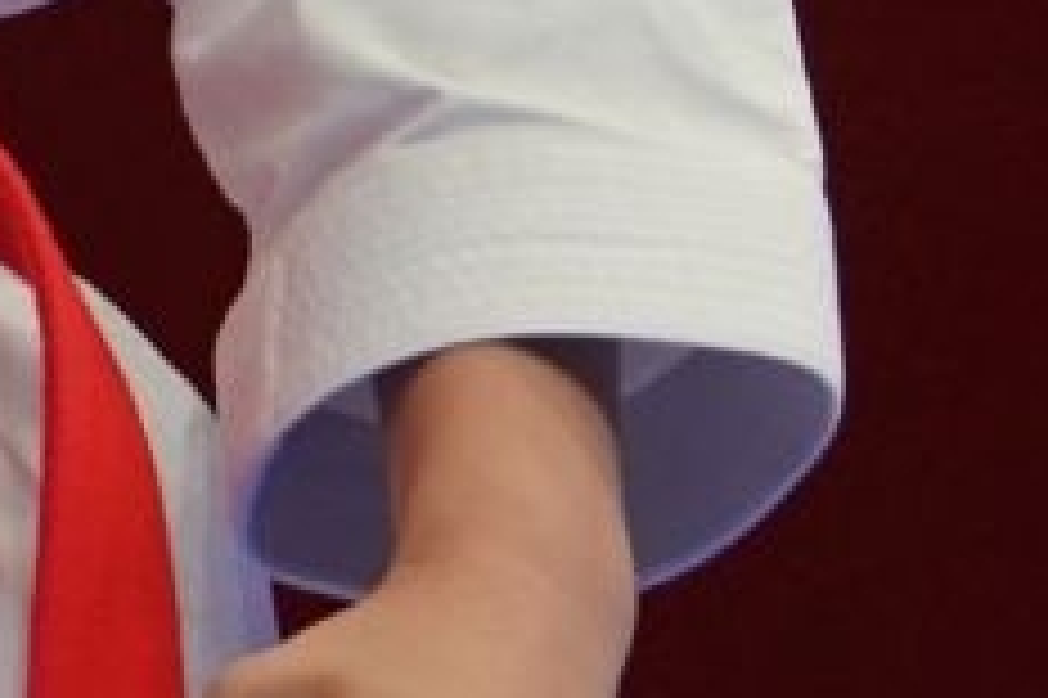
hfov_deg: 0.6
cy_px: -919
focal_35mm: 3249
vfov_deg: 0.4
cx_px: -1147
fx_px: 94512
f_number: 4
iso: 1000
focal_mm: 280
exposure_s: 1/500
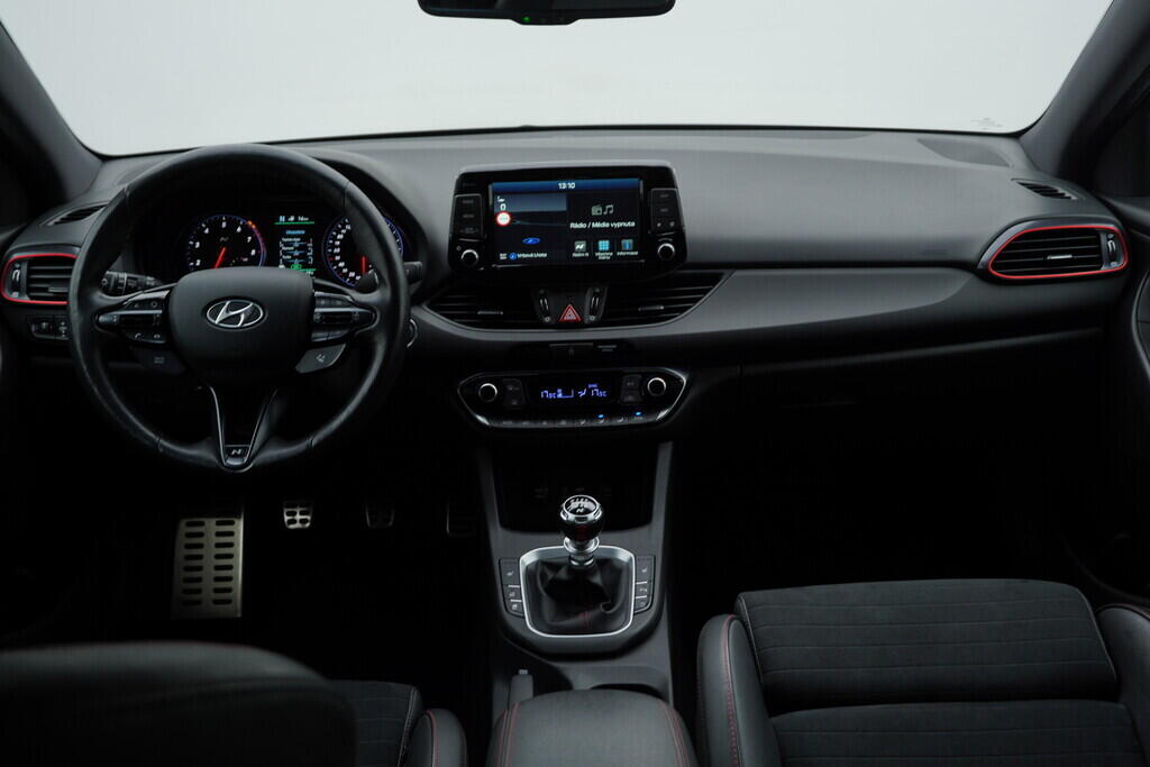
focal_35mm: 36
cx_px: 575
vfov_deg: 36.9
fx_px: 1150
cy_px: 384
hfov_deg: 53.1
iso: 125
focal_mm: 24
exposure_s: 1/60
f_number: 4
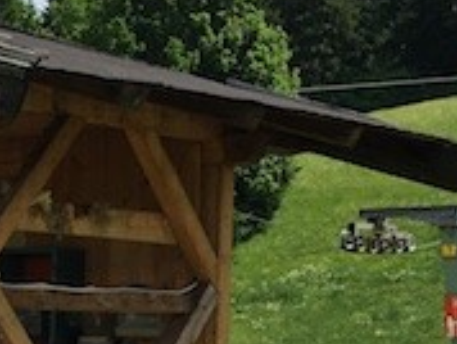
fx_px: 1719
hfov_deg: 14.5
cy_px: 400
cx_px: -136
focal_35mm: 130
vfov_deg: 11.2
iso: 25
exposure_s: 1/1832
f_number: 2.2
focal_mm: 4.15
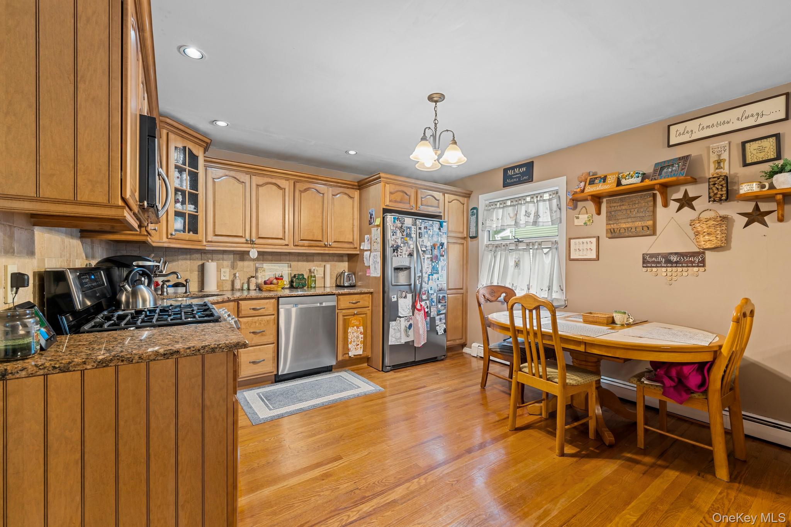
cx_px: 396
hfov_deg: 104.3
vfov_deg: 81.2
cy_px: 264
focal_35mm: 14
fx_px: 308
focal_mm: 14
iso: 400
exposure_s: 2
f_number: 10
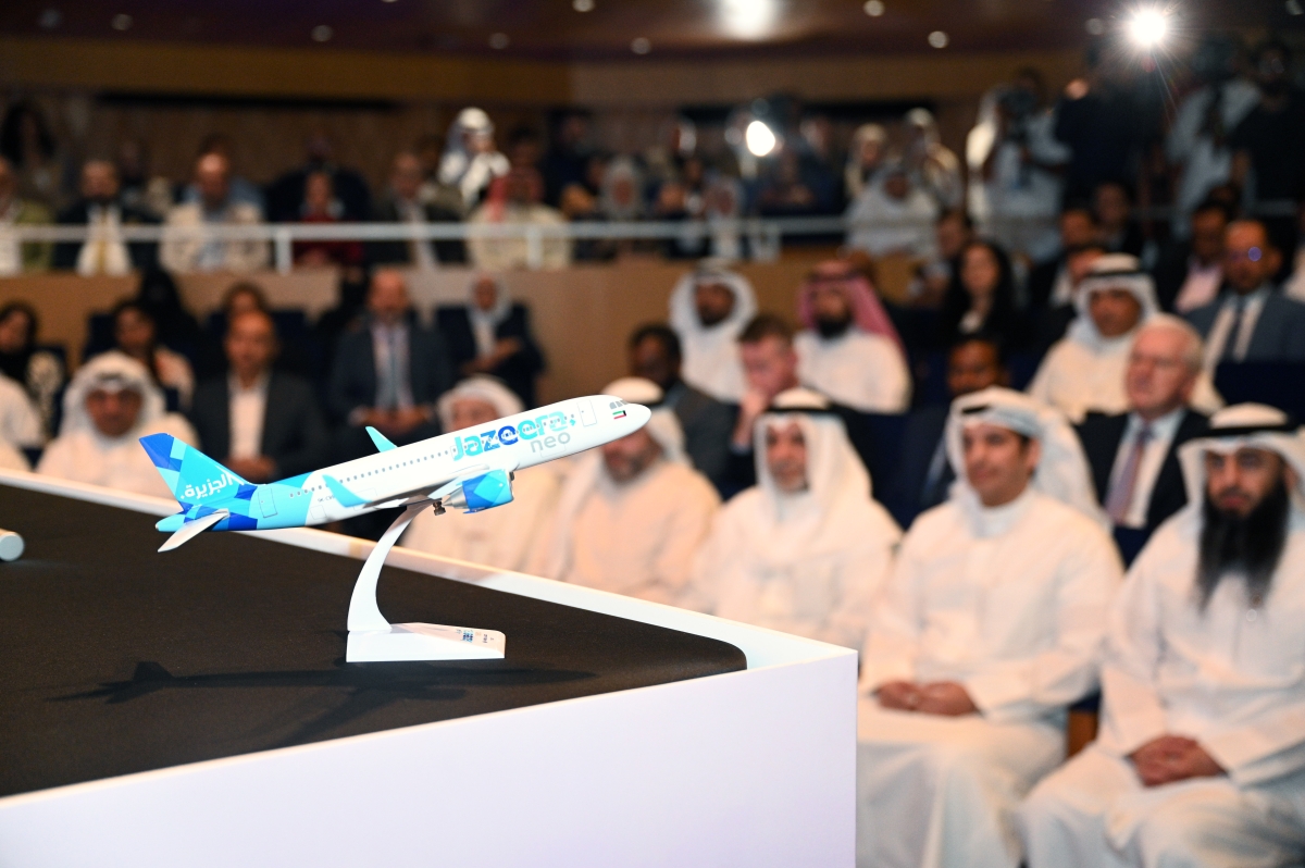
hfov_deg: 39.6
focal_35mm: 50
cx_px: 652
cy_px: 434
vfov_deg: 26.9
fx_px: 1811
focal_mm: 50
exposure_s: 1/200
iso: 3200
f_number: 3.2
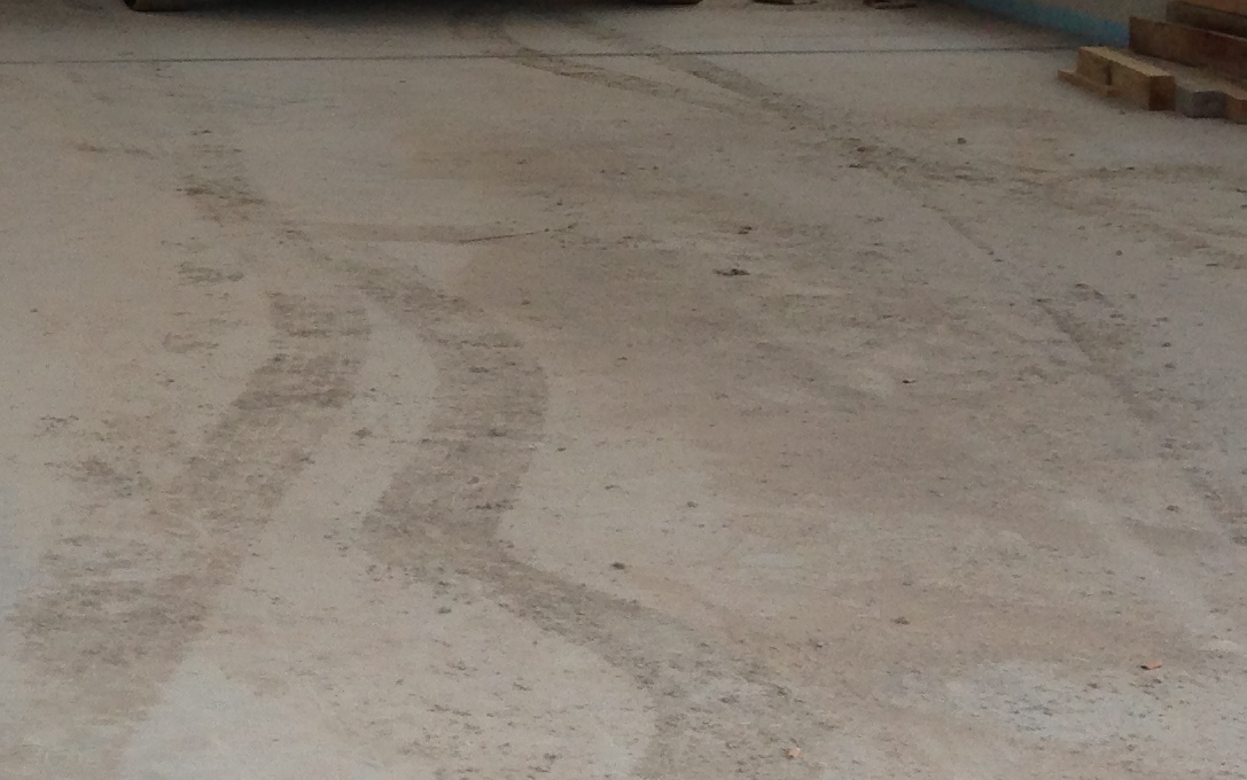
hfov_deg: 18.5
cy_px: 102
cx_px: -341
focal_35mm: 105
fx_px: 3569
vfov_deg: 12.4
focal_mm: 4.13
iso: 64
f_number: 2.4
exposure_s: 1/120
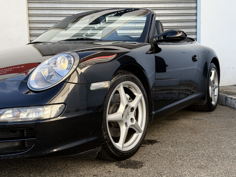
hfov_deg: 39.7
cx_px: 118
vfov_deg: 30.3
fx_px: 327
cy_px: 88
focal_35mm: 48
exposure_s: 1/519
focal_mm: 6.76
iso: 80
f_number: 1.78
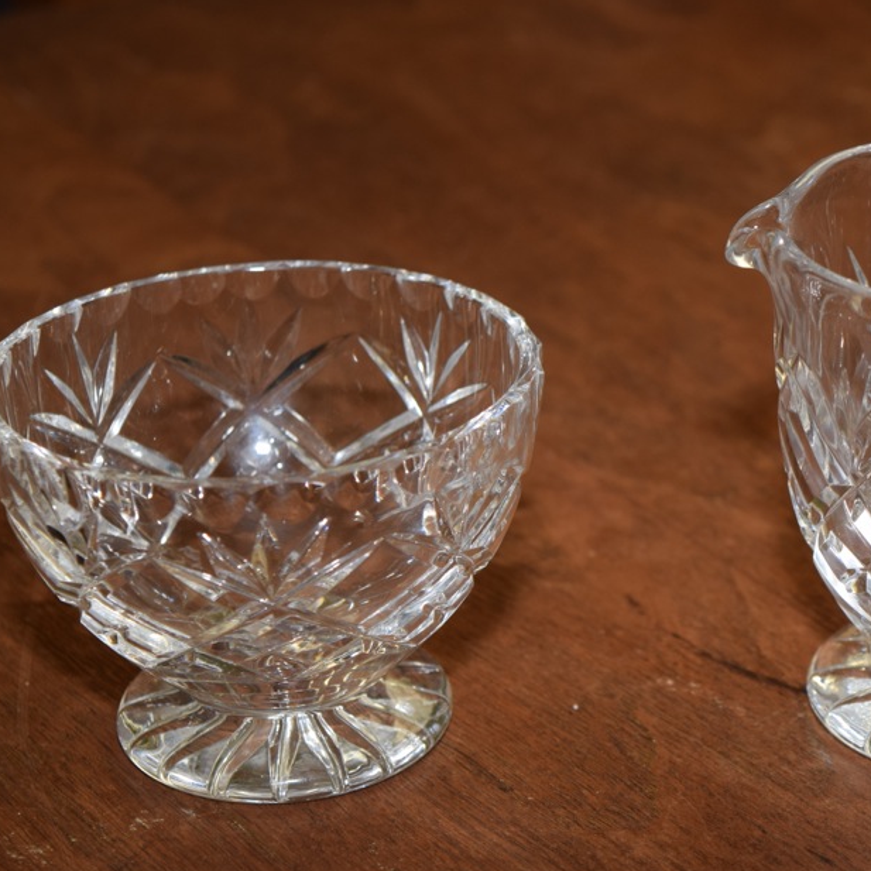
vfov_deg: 15.3
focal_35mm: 114
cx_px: 645
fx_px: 3236
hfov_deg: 15.3
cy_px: 431
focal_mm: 55
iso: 360
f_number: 5.6
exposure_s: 1/125
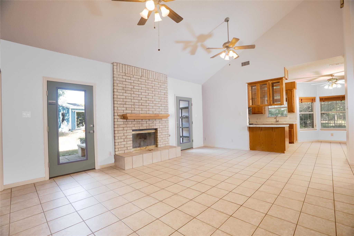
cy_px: 118
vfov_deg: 73.8
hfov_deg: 96.7
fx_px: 157
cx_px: 177
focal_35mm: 16
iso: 2500
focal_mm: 16
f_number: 6.3
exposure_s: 1/13
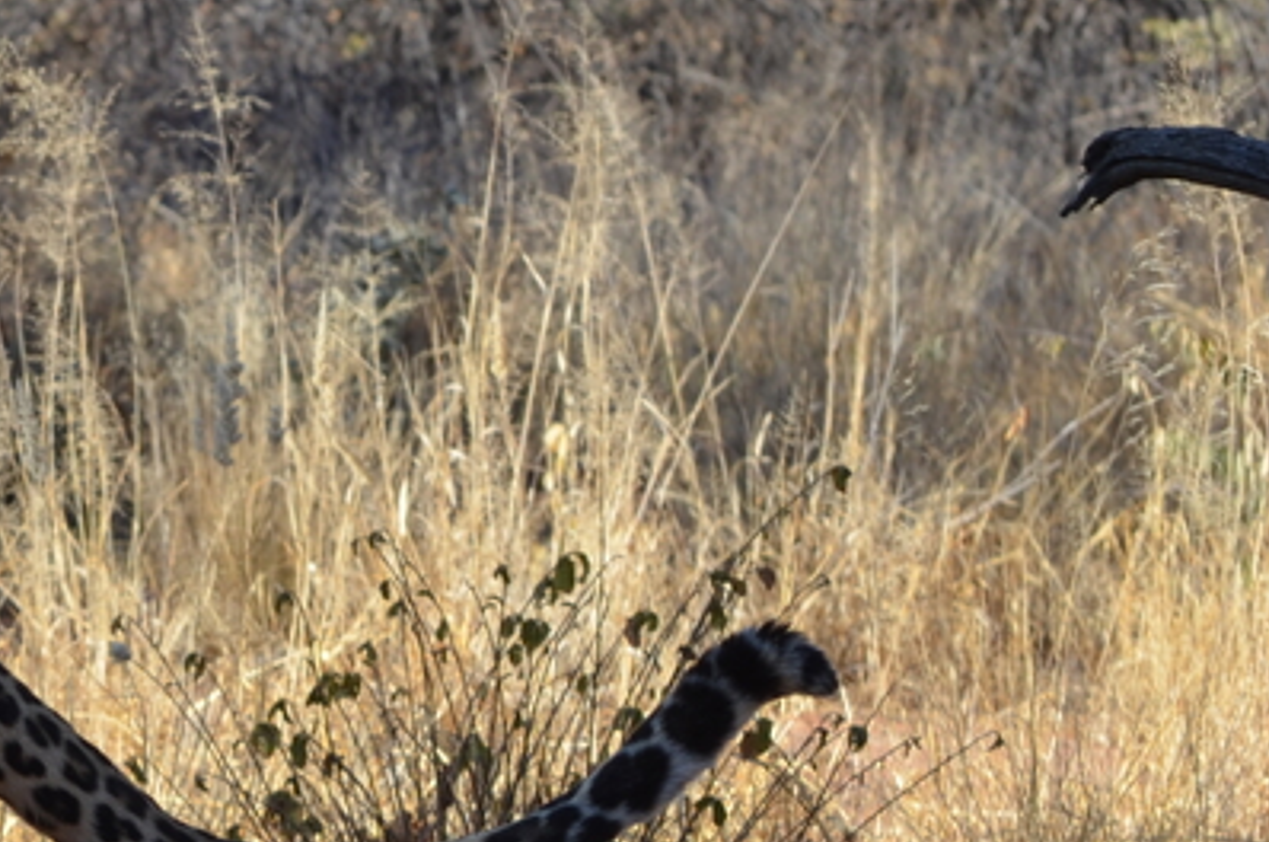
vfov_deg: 2.8
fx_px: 16963
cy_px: 743
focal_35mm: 482
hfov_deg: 4.3
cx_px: -297
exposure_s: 1/250
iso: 200
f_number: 8
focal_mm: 100
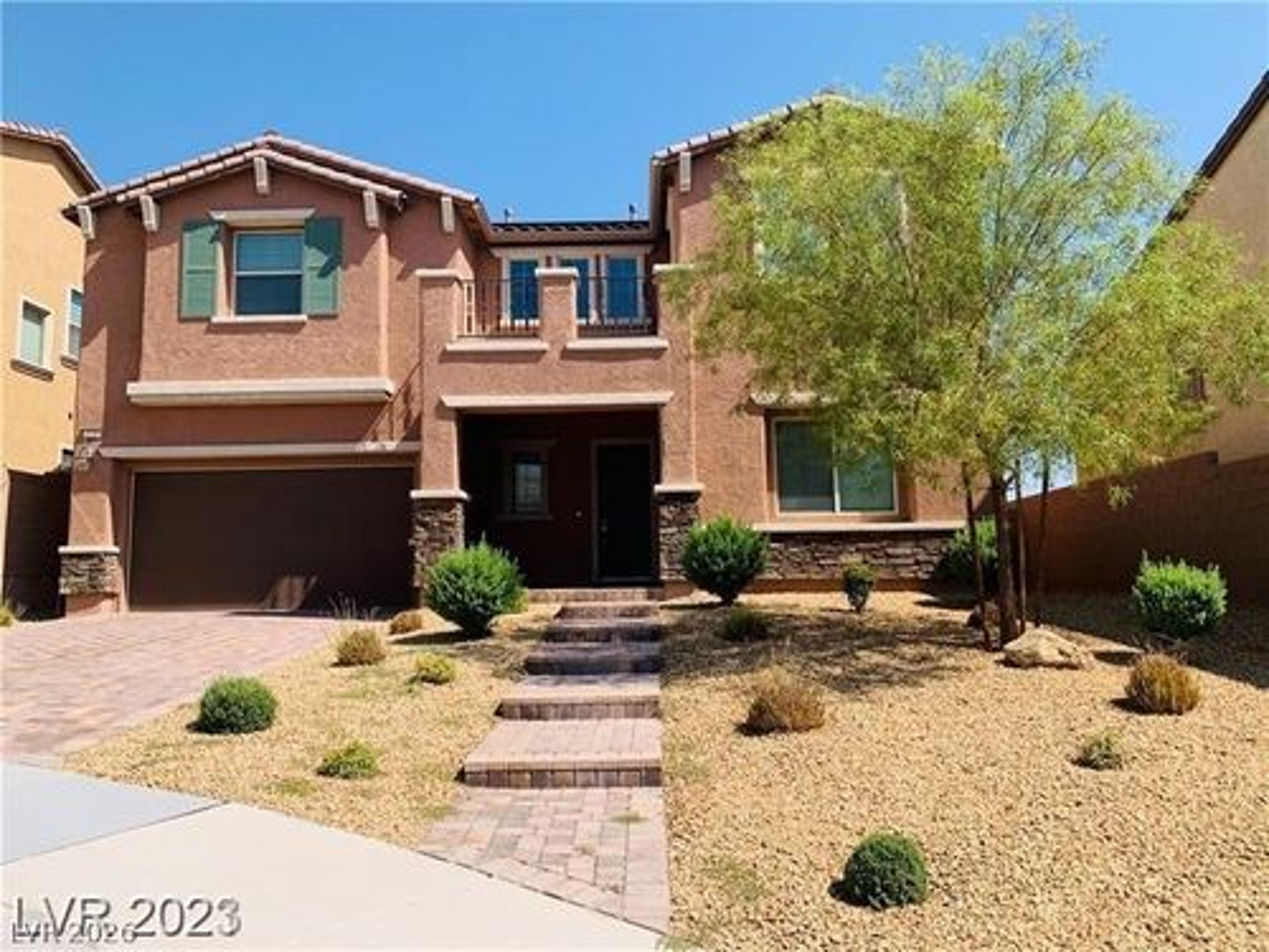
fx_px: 953
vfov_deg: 53.1
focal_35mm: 26
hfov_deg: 67.3
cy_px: 476
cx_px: 634
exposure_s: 1/2033
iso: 25
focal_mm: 4.25
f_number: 1.8
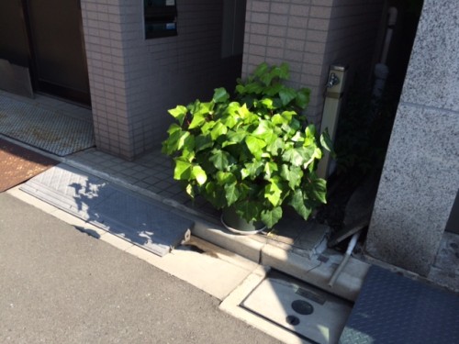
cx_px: 230
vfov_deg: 46.8
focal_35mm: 30
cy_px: 172
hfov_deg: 60.0
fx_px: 398
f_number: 2.2
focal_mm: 4.12
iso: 32
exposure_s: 1/820
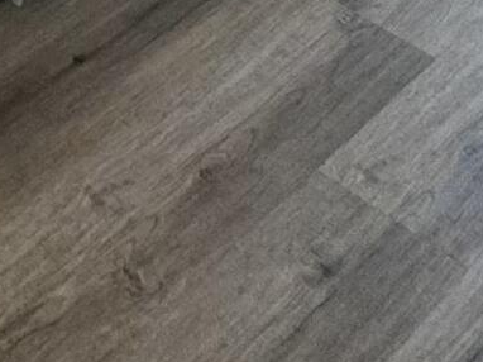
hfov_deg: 16.9
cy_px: -954
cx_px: -142
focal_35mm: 110
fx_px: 1534
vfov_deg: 8.7
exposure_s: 1/120
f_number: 2.2
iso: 50
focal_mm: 2.22
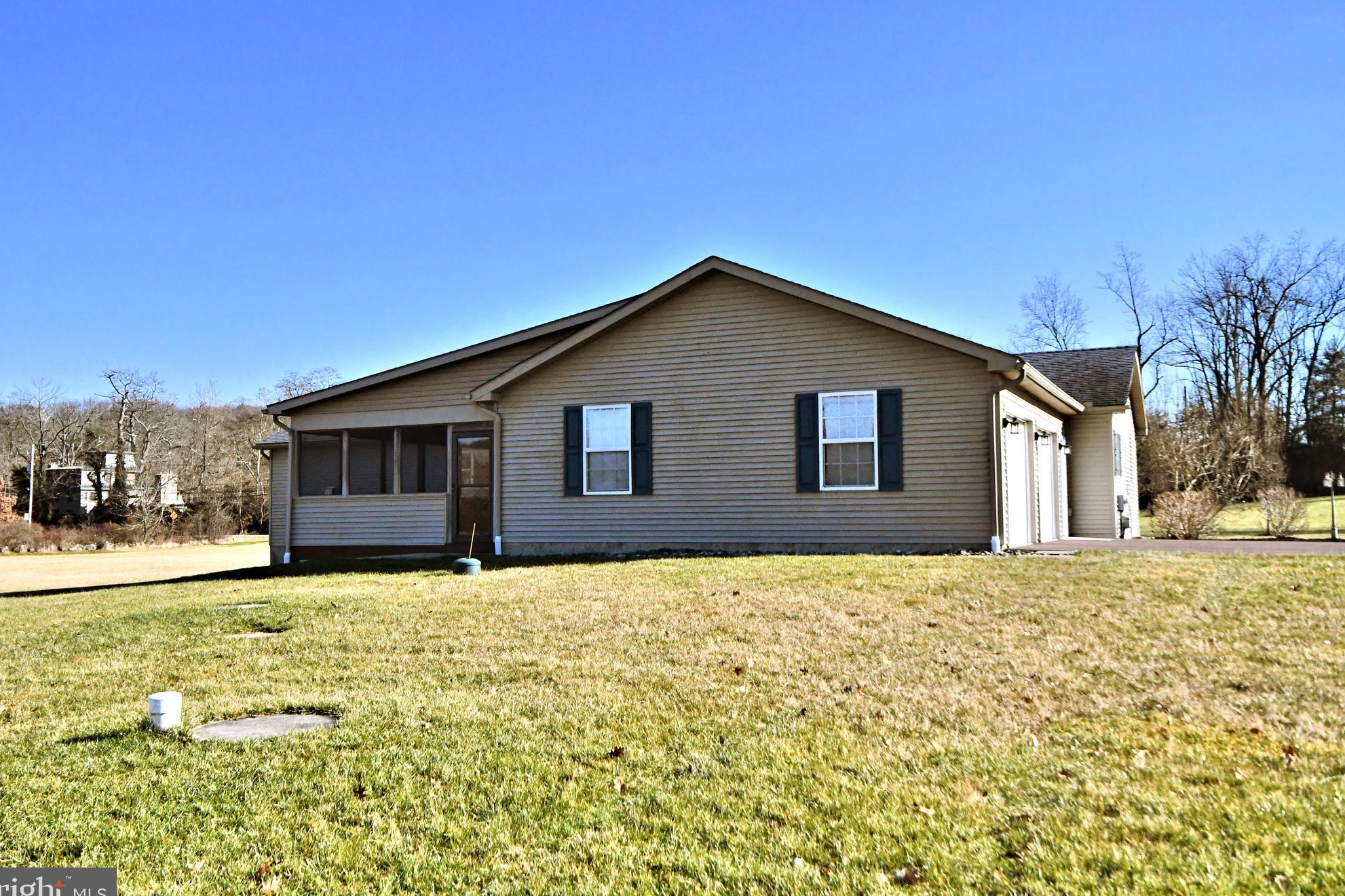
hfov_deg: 60.3
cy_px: 454
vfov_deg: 42.3
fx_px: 1158
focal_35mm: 31
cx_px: 661
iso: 2500
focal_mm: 20
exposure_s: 1/8000
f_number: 8
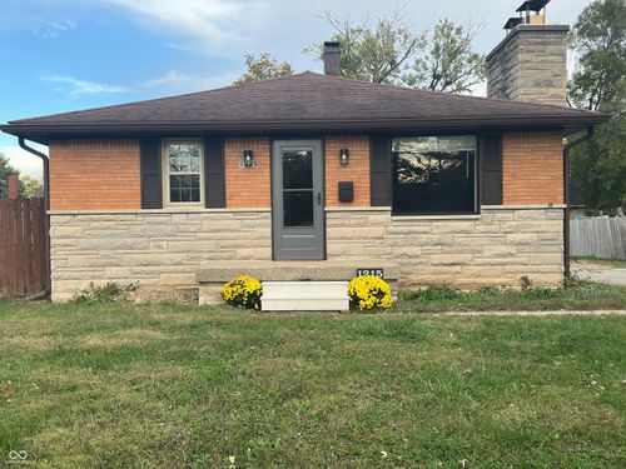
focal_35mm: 40
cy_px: 234
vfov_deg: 36.0
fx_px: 723
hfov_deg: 46.8
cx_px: 313
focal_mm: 6.86
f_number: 1.78
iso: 80
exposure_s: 1/951
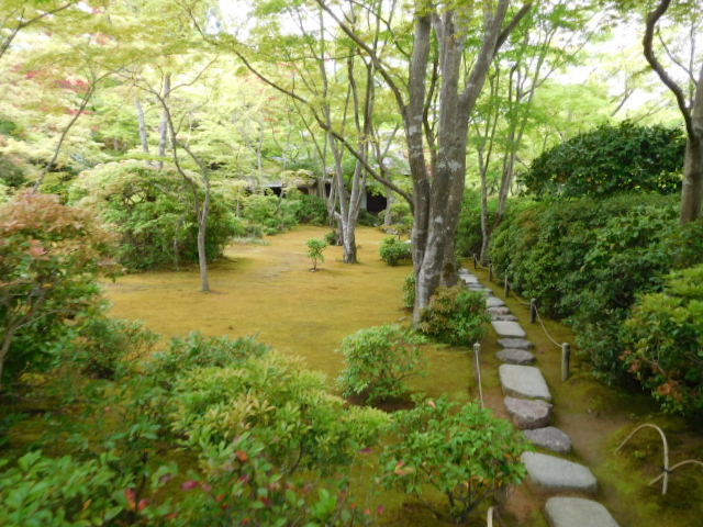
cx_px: 352
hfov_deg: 69.4
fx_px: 508
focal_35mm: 25
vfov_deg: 54.9
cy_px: 264
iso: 125
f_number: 3.4
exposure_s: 1/30
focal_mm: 4.5
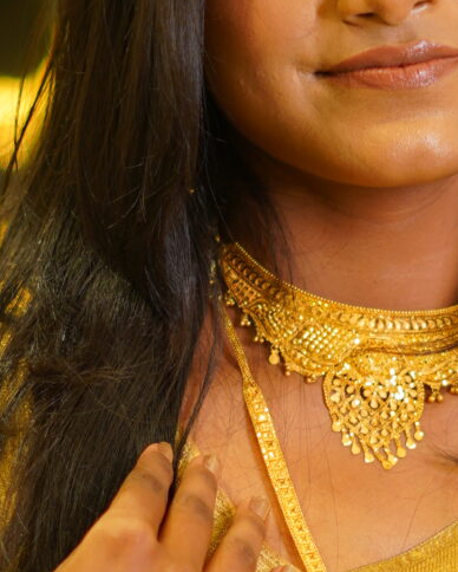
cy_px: 308
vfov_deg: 7.8
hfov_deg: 6.2
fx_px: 4197
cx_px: 384
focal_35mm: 248
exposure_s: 1/160
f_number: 1.8
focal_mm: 50
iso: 200
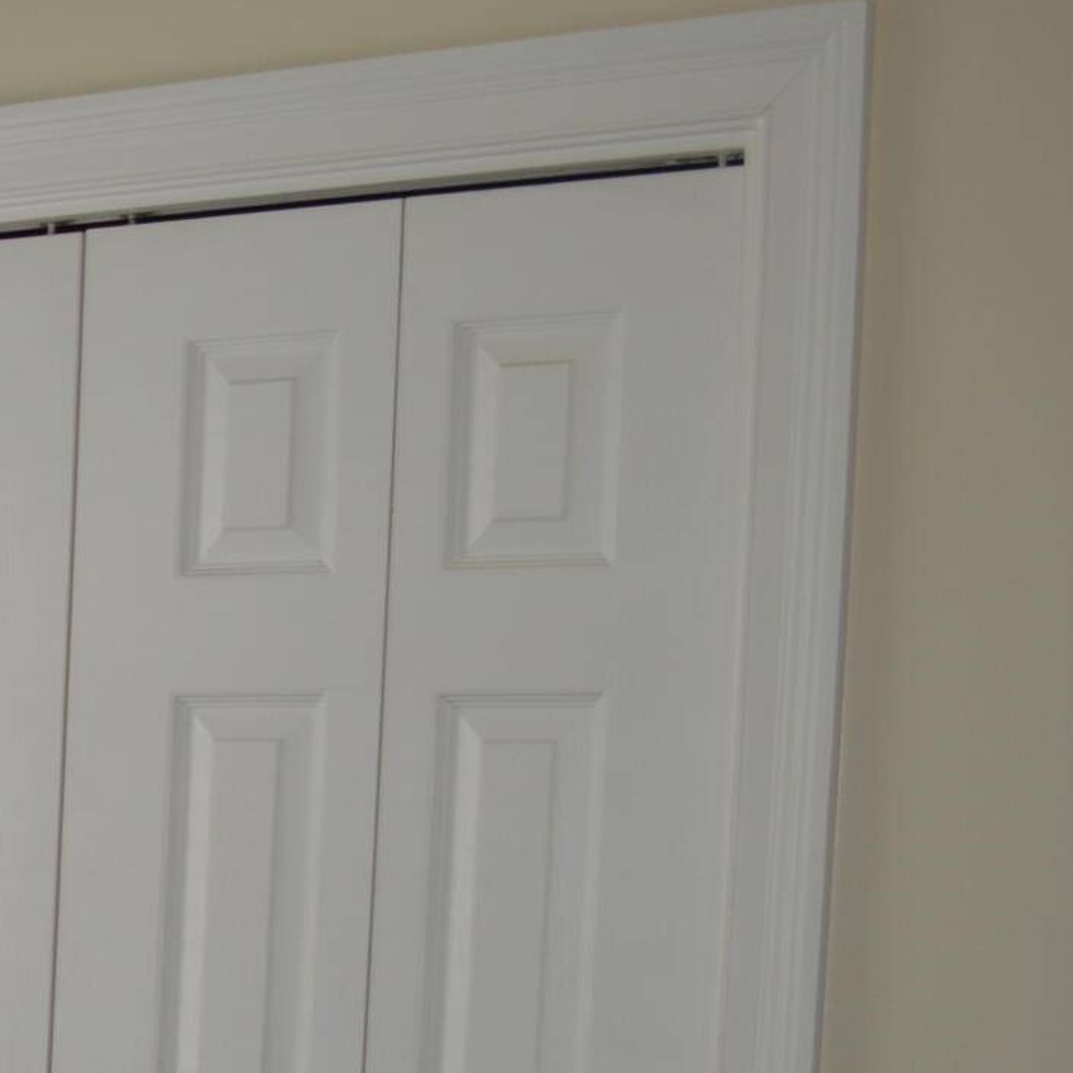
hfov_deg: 14.6
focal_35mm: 97
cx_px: -1106
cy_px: 1117
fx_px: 3402
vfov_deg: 17.4
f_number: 4
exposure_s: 1/125
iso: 140
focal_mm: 18
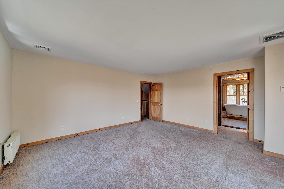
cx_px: 142
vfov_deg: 81.2
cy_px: 94
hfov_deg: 104.2
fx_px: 110
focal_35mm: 14
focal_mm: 14
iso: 200
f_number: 8
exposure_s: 1/25
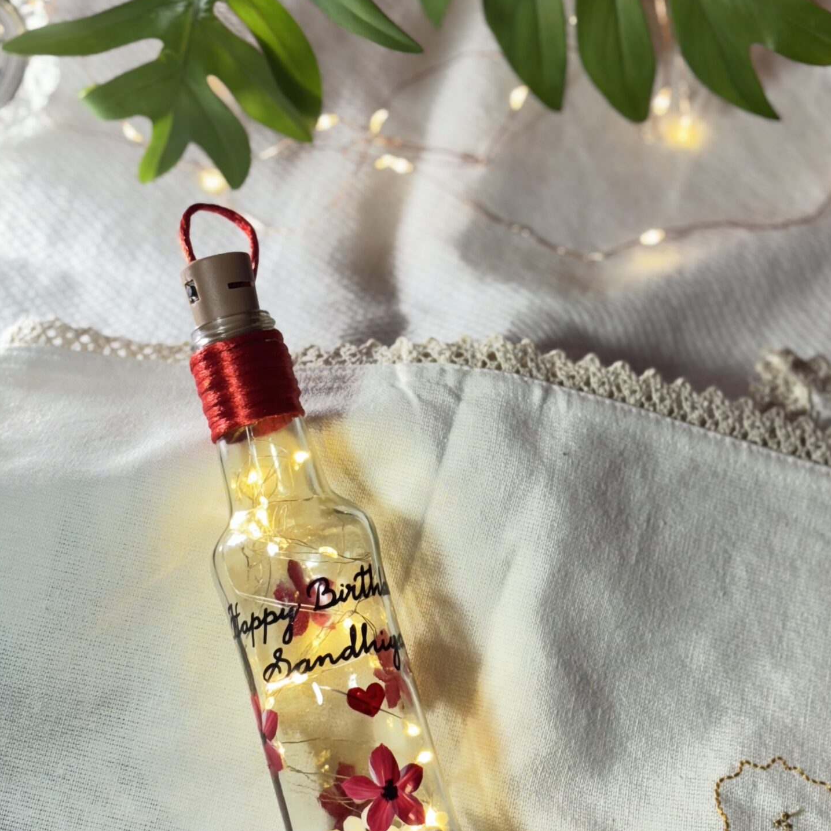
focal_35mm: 82
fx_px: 2227
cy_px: 422
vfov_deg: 21.1
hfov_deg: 21.1
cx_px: 346
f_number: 1.6
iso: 25
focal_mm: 5.96
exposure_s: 1/50
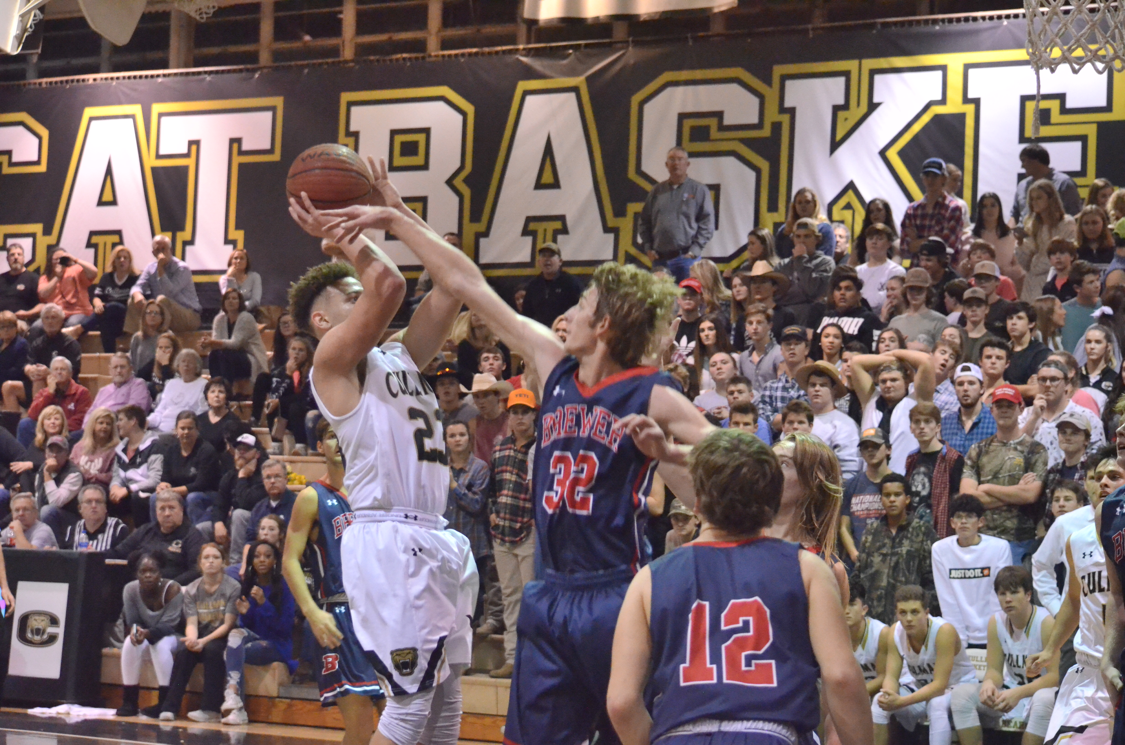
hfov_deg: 22.0
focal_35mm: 93
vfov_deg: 14.6
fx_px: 2900
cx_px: 562
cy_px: 372
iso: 5000
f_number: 4.5
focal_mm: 62
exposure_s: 1/250
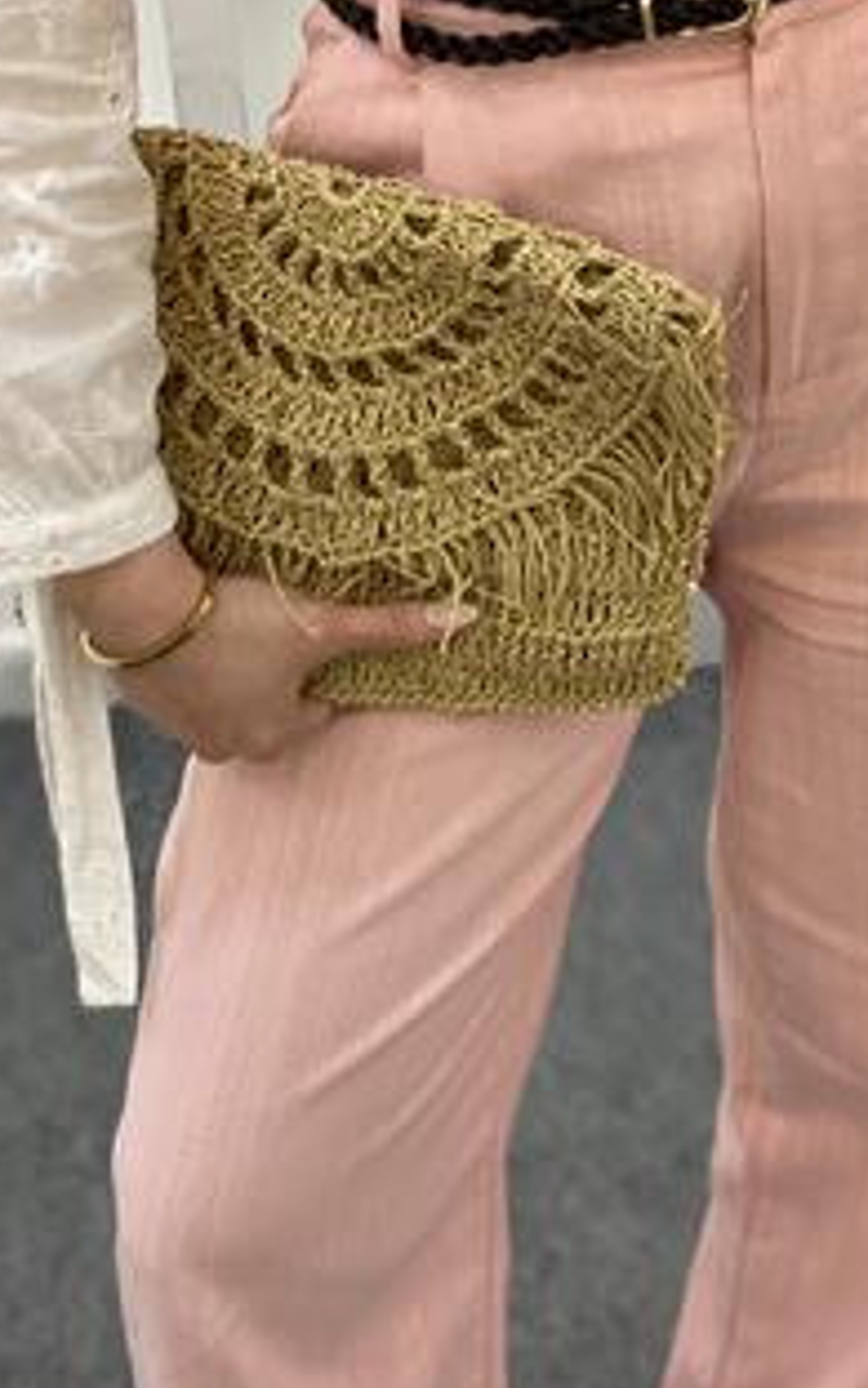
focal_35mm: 73
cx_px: 619
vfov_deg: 28.2
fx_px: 2763
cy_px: 585
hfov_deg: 17.8
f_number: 2
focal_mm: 6
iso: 100
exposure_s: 1/122
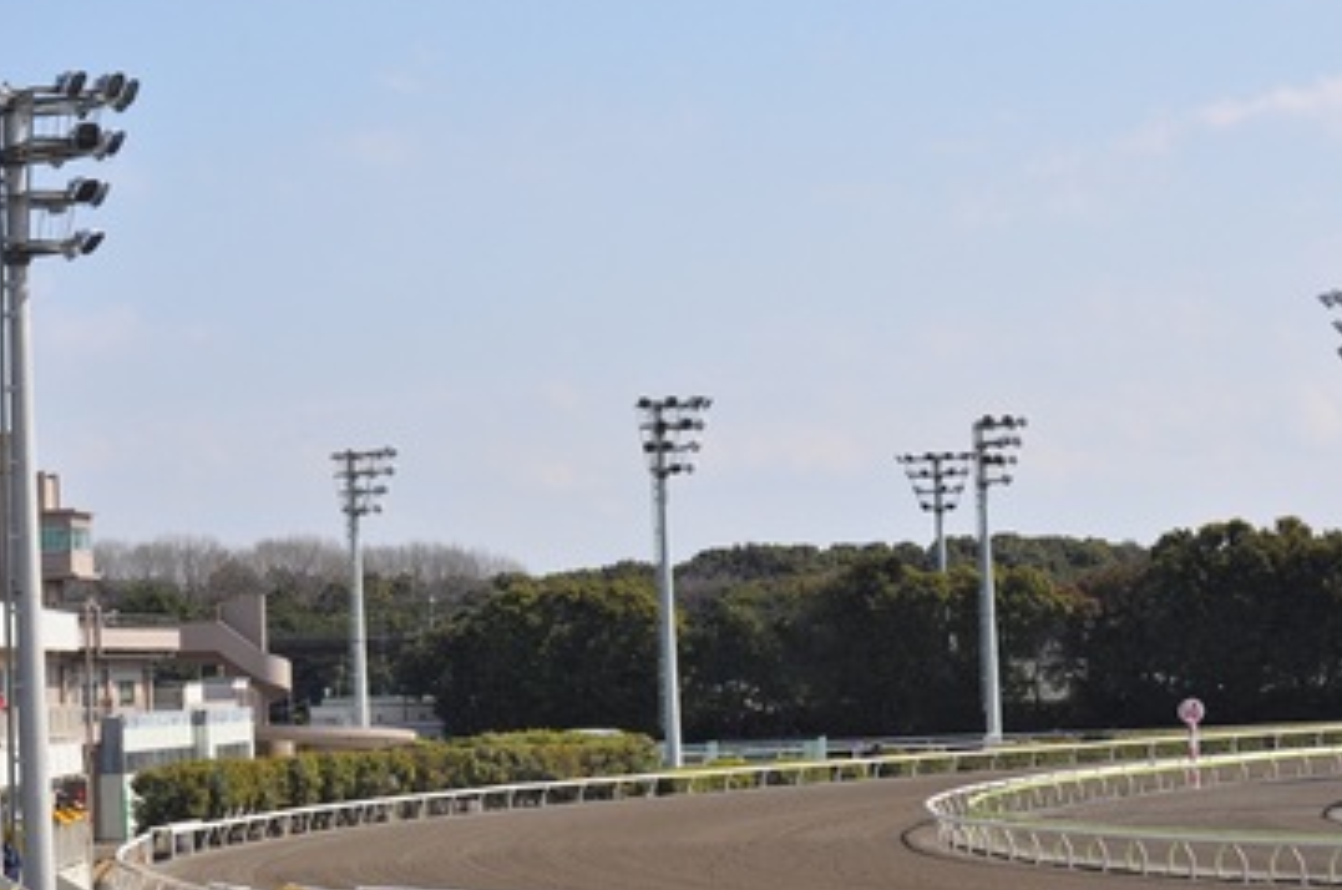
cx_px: 662
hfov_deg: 17.5
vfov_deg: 11.7
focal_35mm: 117
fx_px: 4354
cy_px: 439
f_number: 13
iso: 640
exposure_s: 1/640
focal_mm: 70
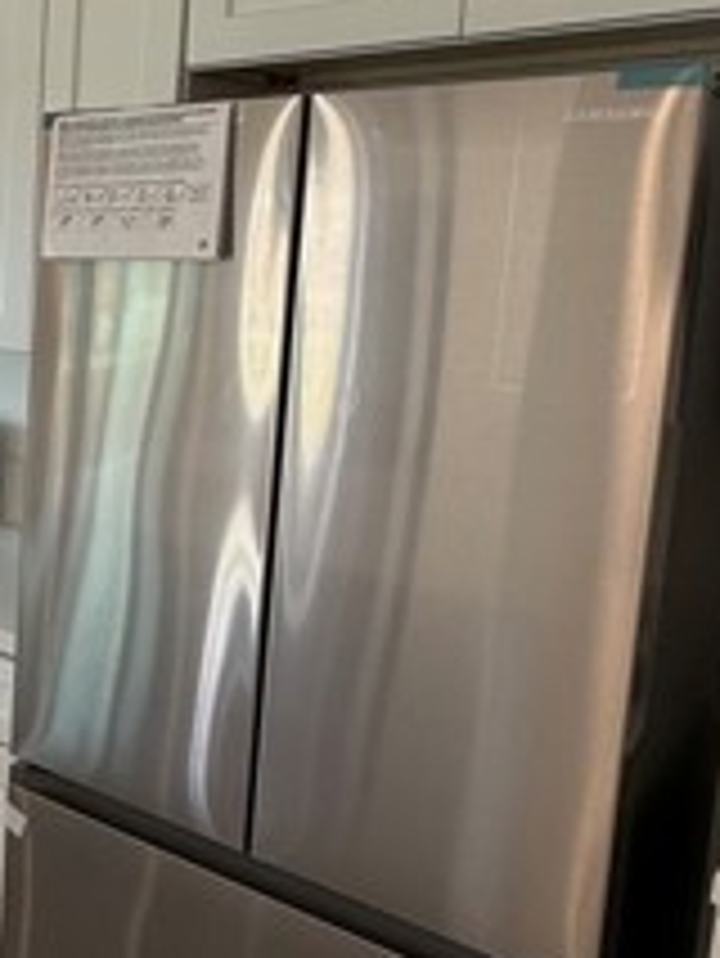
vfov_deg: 44.6
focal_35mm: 42
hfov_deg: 29.3
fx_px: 1164
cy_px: 405
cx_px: -158
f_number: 2.2
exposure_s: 1/120
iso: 100
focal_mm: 2.22
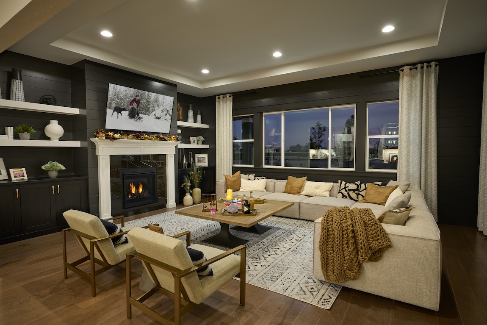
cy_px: 162
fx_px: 250
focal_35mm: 18
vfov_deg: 66.0
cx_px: 244
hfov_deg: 88.4
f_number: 8
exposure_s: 1/5
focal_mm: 18.5
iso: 500
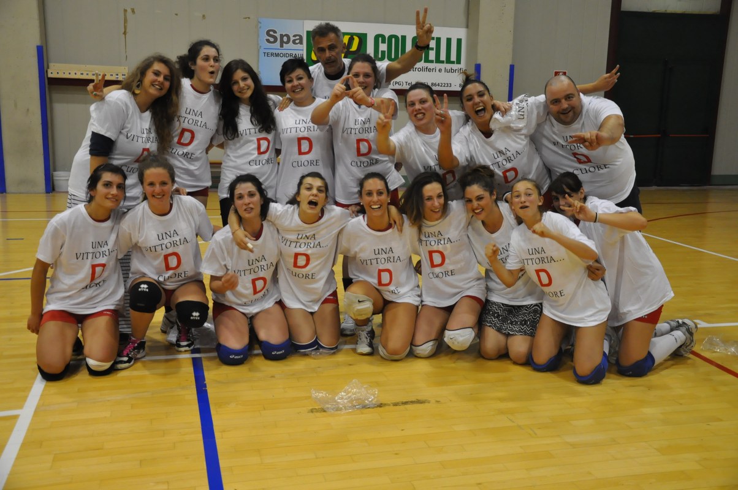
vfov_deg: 35.4
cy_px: 245
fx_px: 768
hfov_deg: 51.3
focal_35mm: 38
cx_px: 369
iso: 1600
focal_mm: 25
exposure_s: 1/100
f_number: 4
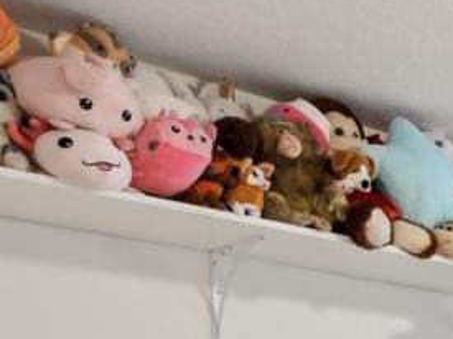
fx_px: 1099
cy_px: 538
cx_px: 830
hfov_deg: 18.1
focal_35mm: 84
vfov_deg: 15.8
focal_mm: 15
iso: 400
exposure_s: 1/3.33
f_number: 8
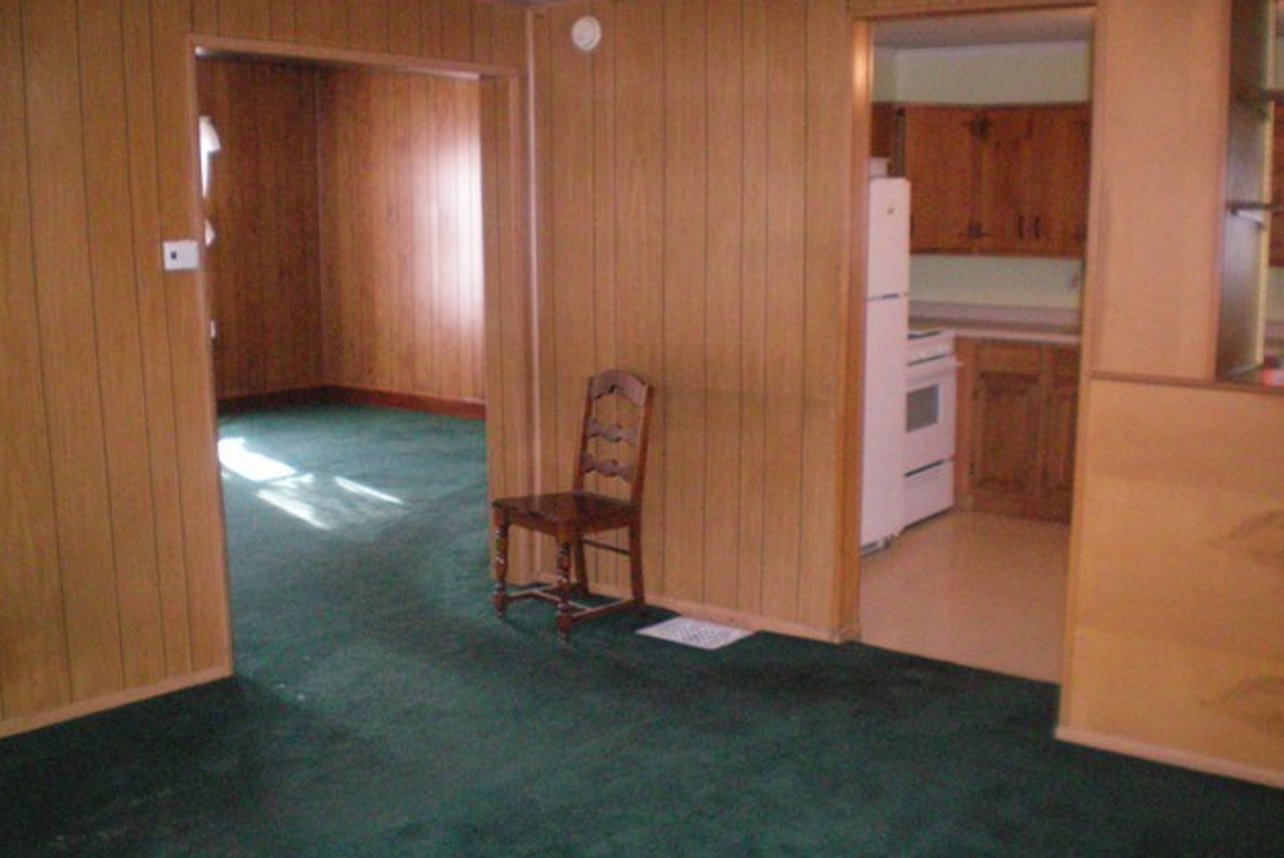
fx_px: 1427
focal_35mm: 40
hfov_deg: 48.4
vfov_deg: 33.4
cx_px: 636
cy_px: 480
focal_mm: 6.3
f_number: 3.1
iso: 400
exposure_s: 1/60
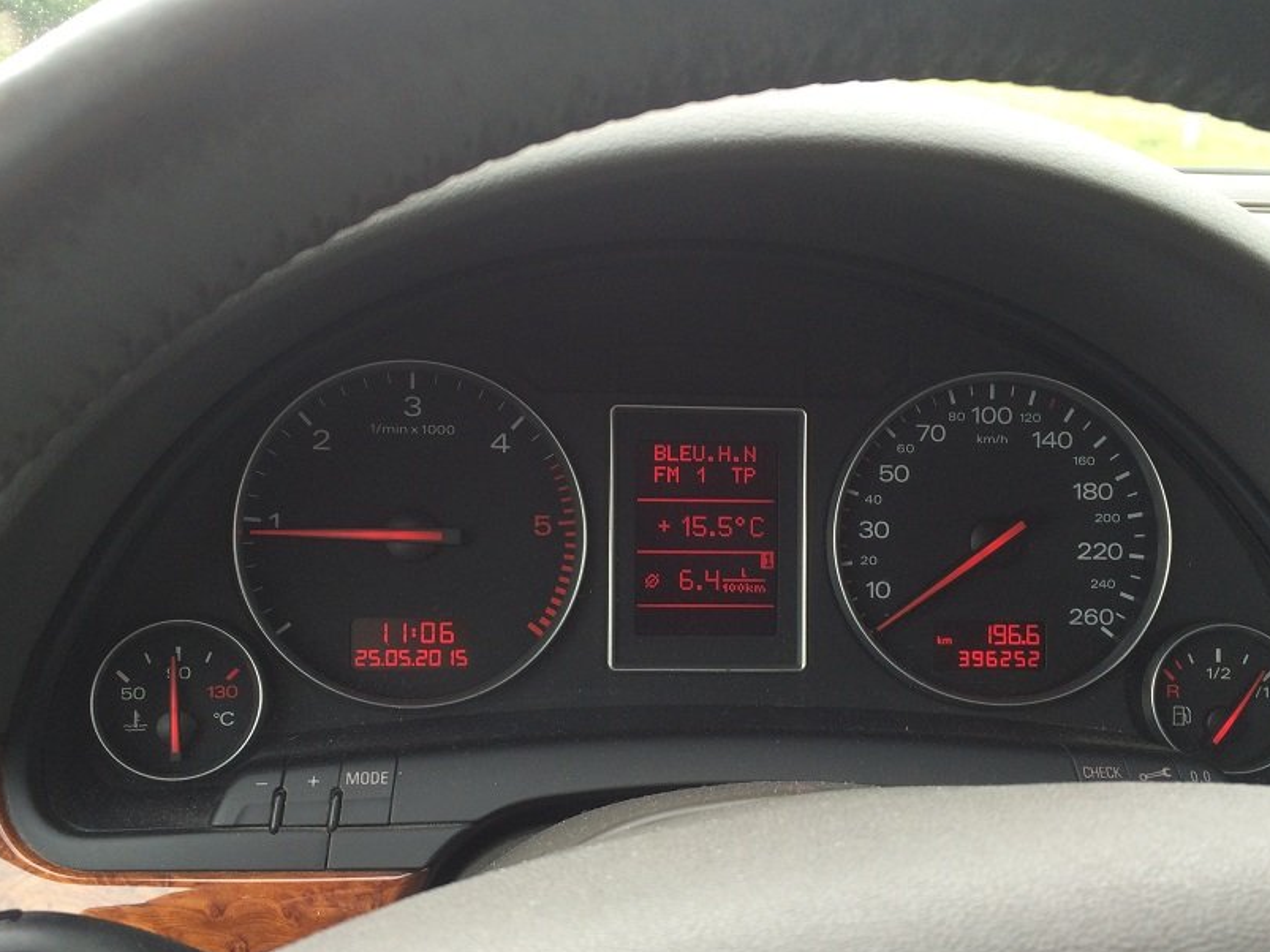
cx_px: 655
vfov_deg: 38.5
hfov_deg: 50.1
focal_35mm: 37
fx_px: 1357
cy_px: 555
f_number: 2.2
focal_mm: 4.15
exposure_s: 1/60
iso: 32
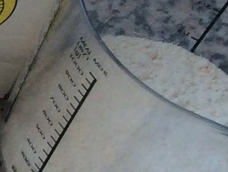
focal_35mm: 222
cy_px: 83
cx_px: -547
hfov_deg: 7.4
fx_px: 1463
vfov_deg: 6.7
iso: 50
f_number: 2.2
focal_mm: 4.15
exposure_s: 1/50
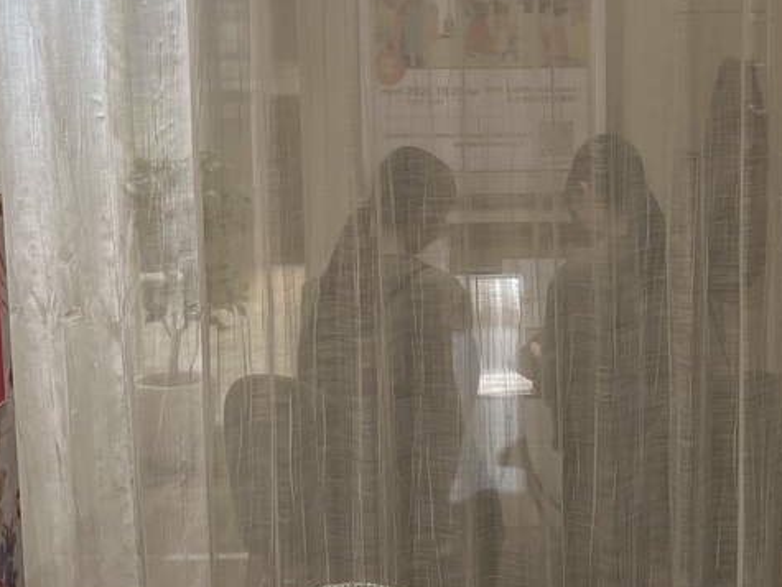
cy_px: 210
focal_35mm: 70
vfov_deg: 21.0
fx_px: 1583
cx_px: 542
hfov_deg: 27.5
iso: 80
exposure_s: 1/100
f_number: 1.6
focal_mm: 5.1
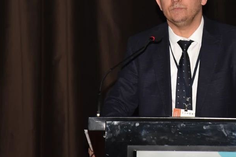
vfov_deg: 5.6
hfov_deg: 8.4
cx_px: 190
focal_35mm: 244
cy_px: 21
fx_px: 1599
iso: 1600
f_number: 8
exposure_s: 1/60
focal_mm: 112
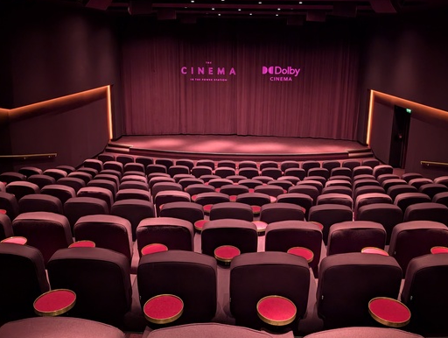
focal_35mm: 30
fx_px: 389
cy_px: 130
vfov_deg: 46.6
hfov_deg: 59.8
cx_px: 235
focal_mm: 6.9
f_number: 1.68
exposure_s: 1/16.7
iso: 577
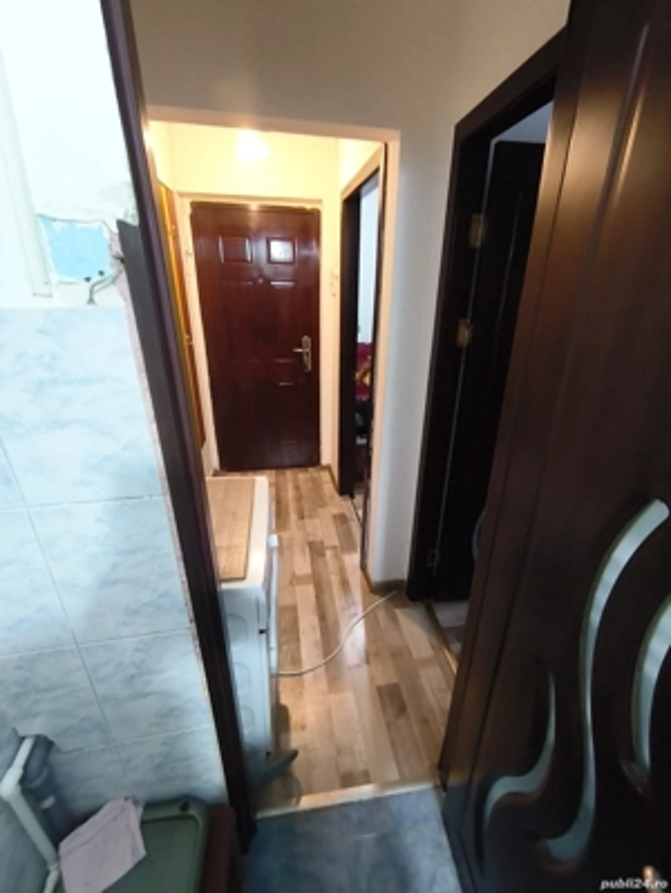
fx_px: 387
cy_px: 446
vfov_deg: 98.1
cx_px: 336
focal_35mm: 15
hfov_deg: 81.8
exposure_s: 1/33.3
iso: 500
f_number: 2.2
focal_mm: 1.65
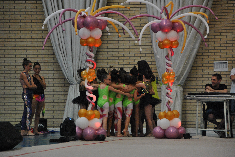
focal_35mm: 153
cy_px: 78
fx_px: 1000
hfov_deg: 13.4
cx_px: 118
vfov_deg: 9.0
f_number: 5.6
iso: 800
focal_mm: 102
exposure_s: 1/250
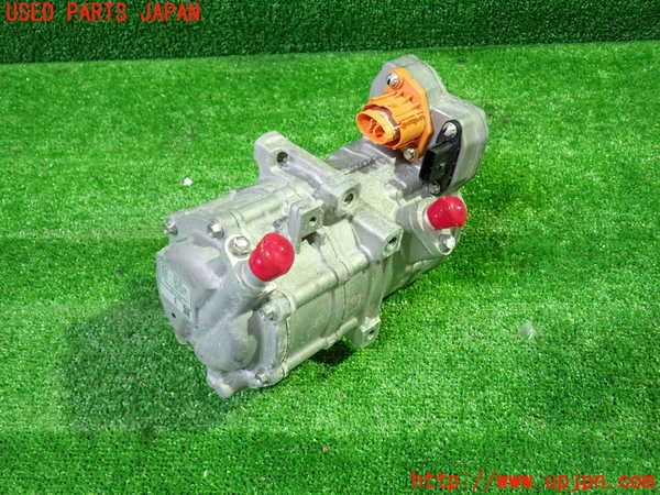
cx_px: 330
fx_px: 572
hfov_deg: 60.0
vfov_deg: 46.8
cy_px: 248
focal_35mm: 30
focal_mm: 5.4
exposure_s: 1/30
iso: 640
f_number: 2.3
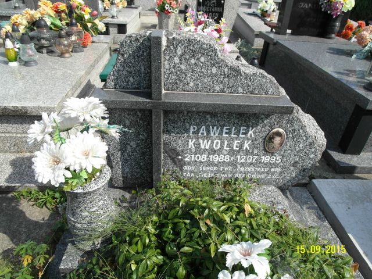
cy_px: 140
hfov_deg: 71.6
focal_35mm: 24
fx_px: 258
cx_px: 186
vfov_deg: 56.8
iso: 80
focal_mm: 5.2
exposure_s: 1/350
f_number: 4.4
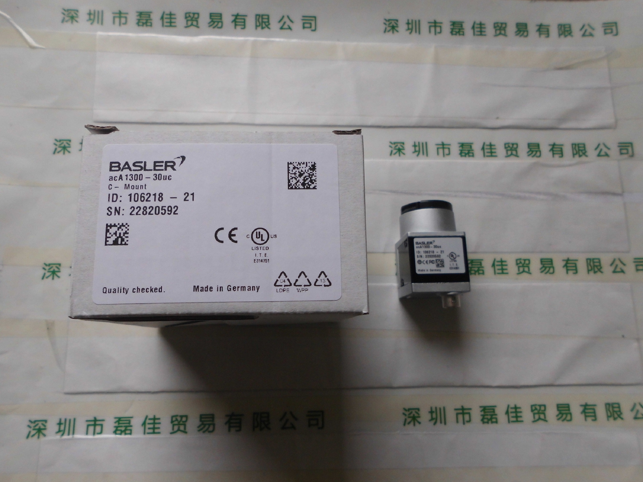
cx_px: 322
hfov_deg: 67.3
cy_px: 241
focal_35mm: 26
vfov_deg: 53.1
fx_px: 483
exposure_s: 1/250
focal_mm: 4.6
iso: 100
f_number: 3.2
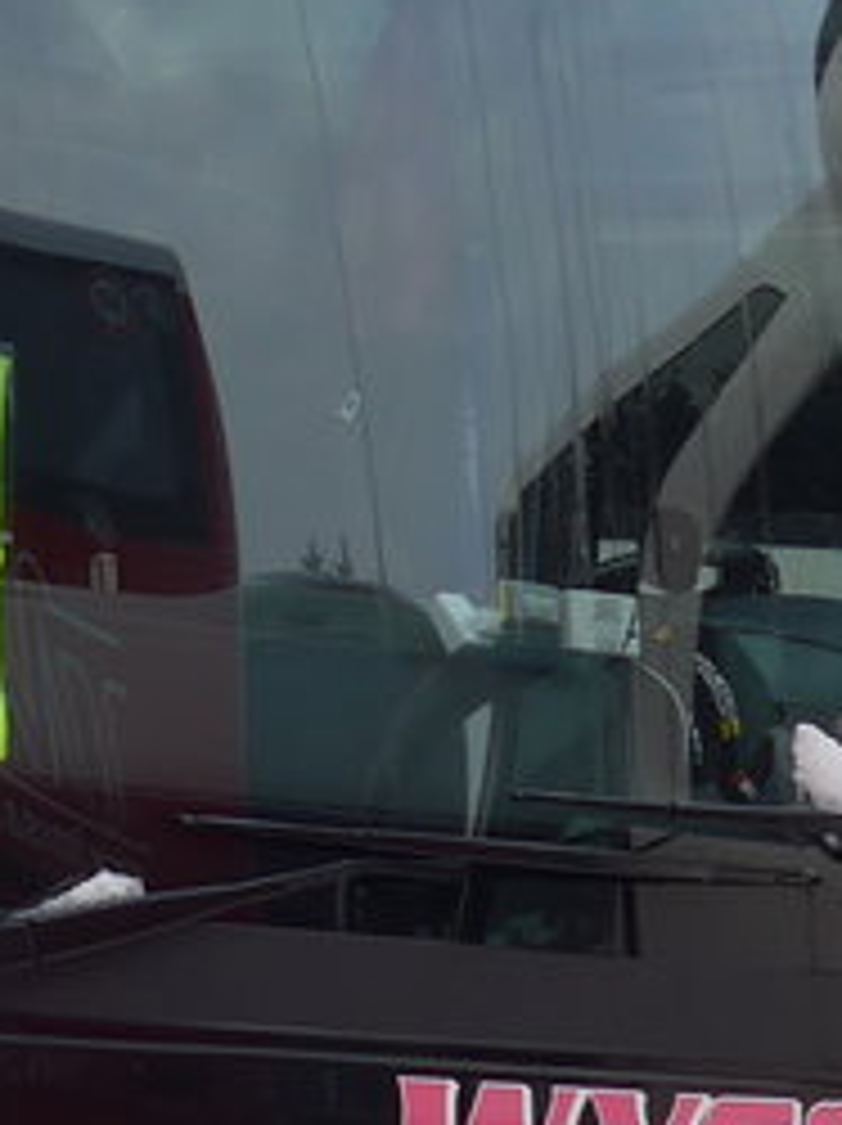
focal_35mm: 149
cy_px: 378
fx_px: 4841
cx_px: -774
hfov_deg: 9.4
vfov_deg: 13.2
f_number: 2.8
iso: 80
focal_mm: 6.5
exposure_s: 1/400
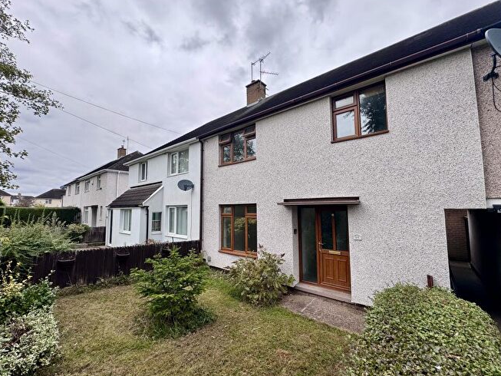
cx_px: 246
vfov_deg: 81.7
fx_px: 217
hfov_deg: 98.2
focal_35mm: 15
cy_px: 194
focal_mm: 2.22
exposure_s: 1/320
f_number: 2.2
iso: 40
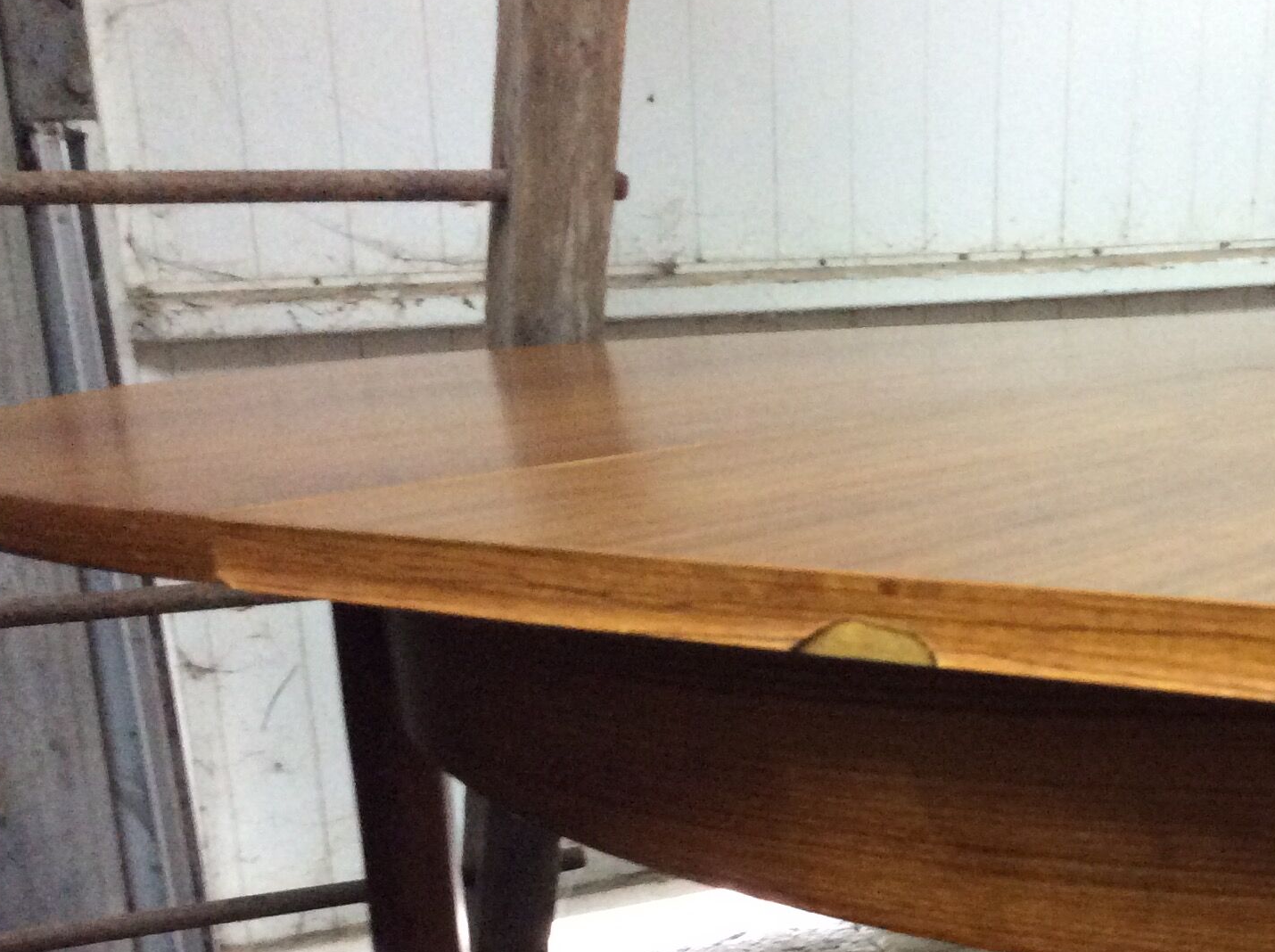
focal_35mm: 58
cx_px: 1086
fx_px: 2133
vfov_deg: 24.6
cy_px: 822
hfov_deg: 32.0
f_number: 2.4
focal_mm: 3.3
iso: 250
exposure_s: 1/17
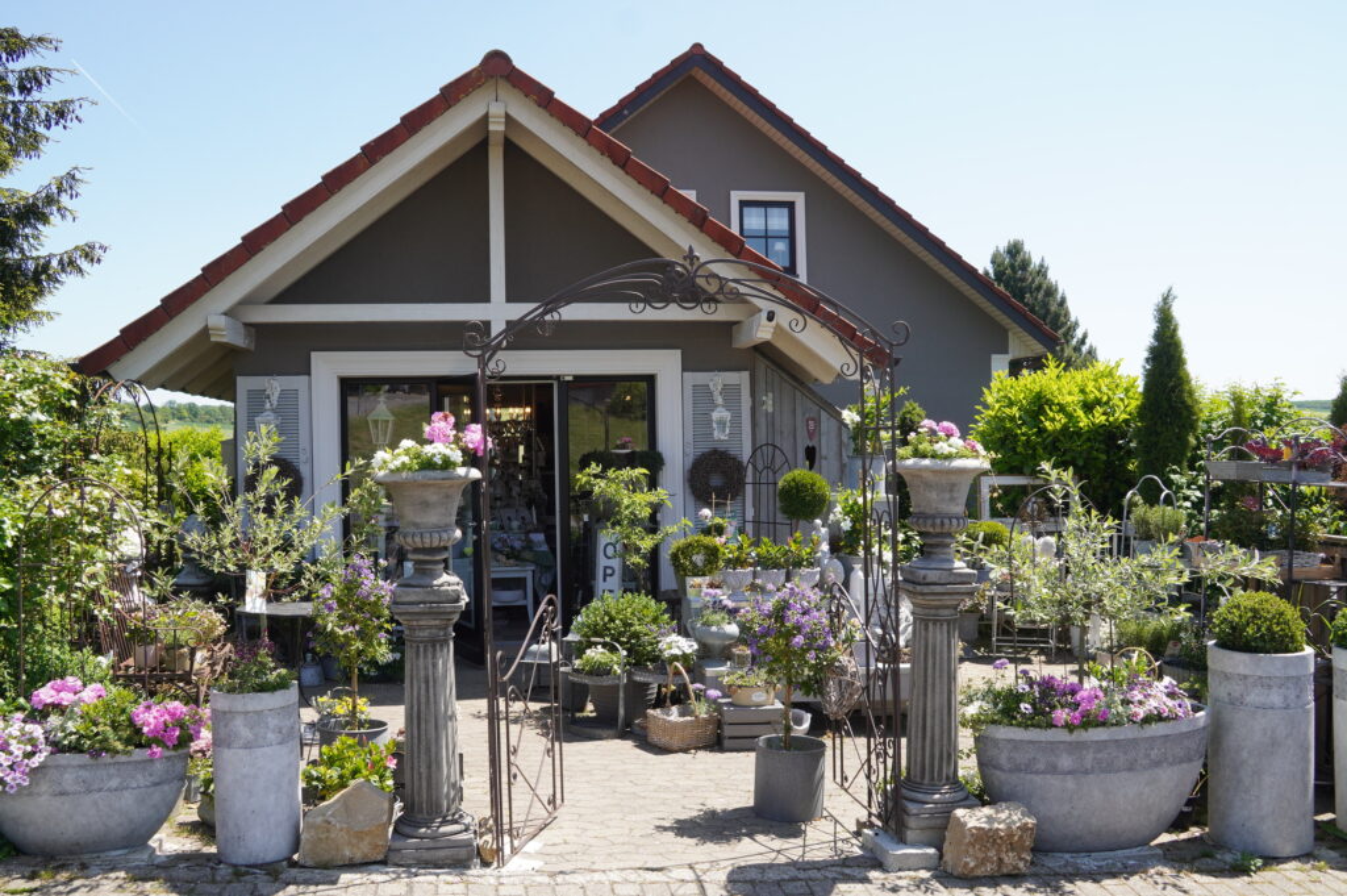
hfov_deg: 62.0
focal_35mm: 30
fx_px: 1122
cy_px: 448
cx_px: 674
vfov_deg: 43.5
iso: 200
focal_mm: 20
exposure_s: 1/200
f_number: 8
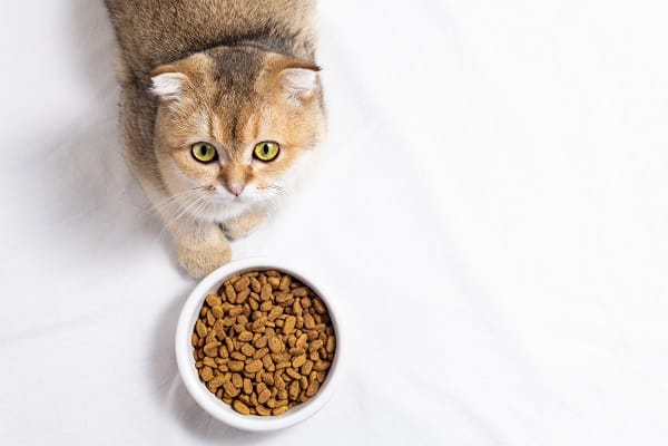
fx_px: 928
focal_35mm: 50
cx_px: 334
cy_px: 223
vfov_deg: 27.0
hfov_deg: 39.6
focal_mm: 50
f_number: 11
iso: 64
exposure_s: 1/125
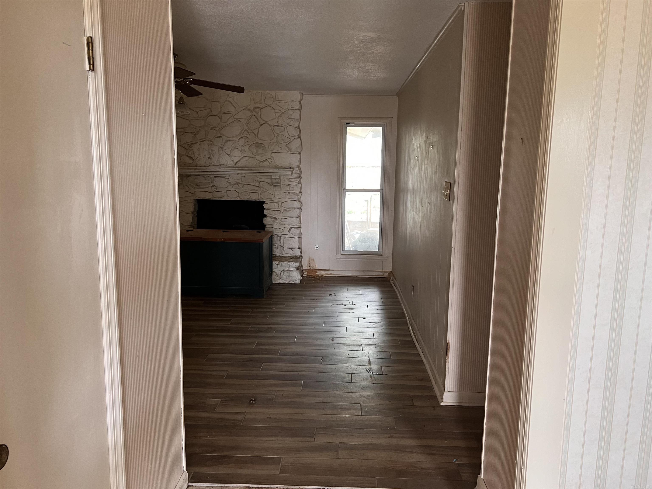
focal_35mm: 26
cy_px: 244
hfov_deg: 67.3
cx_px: 326
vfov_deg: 53.1
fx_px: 490
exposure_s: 1/60
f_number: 1.5
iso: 160
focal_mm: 5.7
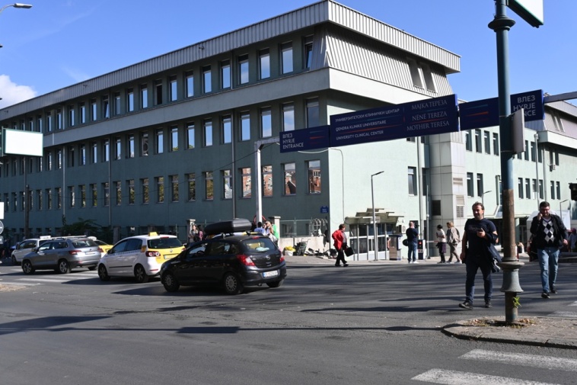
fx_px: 577
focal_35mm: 36
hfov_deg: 53.1
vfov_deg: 36.9
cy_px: 192
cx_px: 288
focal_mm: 24
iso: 100
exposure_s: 1/320
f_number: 6.3
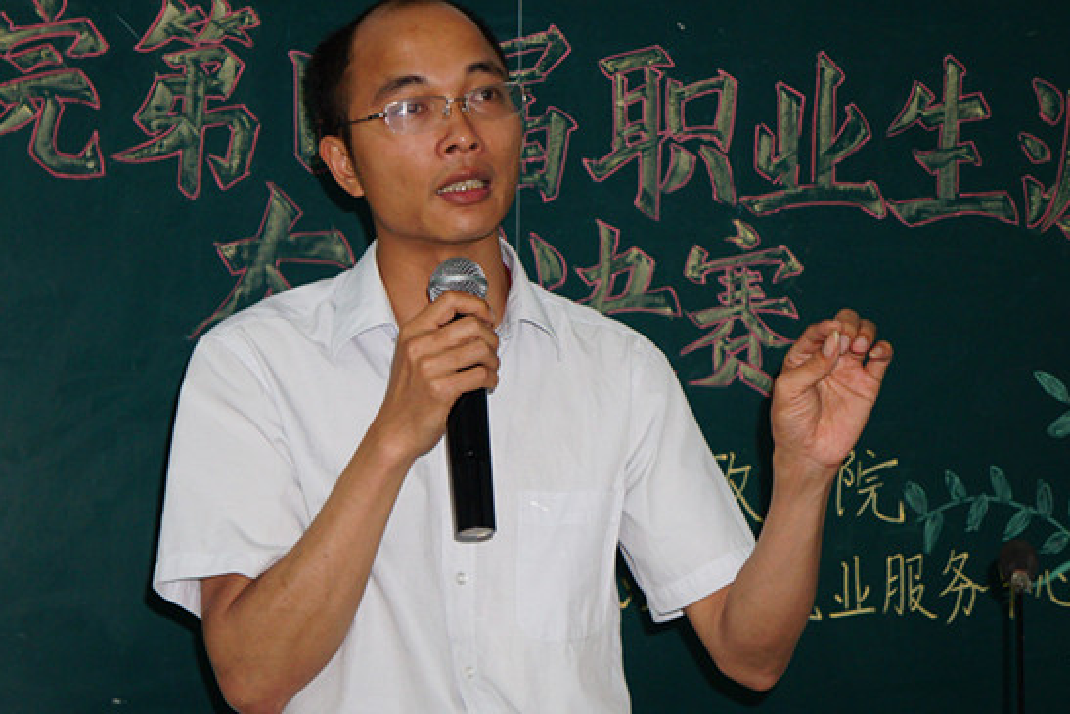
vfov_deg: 17.3
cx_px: 501
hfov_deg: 25.7
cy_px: 354
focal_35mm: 79
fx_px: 2349
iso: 1600
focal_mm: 48
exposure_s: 1/80
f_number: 5
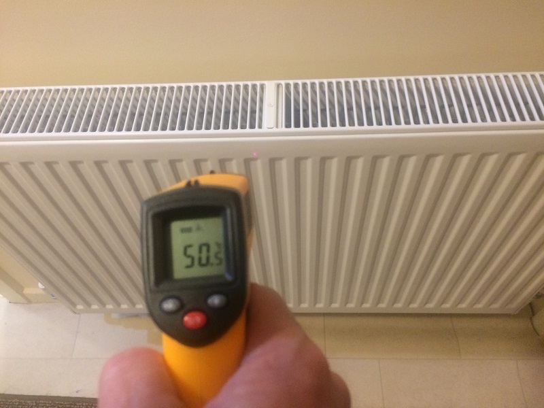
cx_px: 272
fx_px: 456
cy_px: 204
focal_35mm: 29
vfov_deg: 48.2
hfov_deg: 61.7
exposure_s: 1/20
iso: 320
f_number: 2.2
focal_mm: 4.15
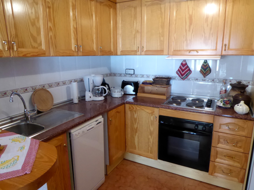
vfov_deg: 56.8
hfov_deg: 71.6
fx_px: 176
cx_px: 127
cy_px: 95
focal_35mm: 24
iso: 800
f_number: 5.6
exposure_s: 1/13
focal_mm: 4.3
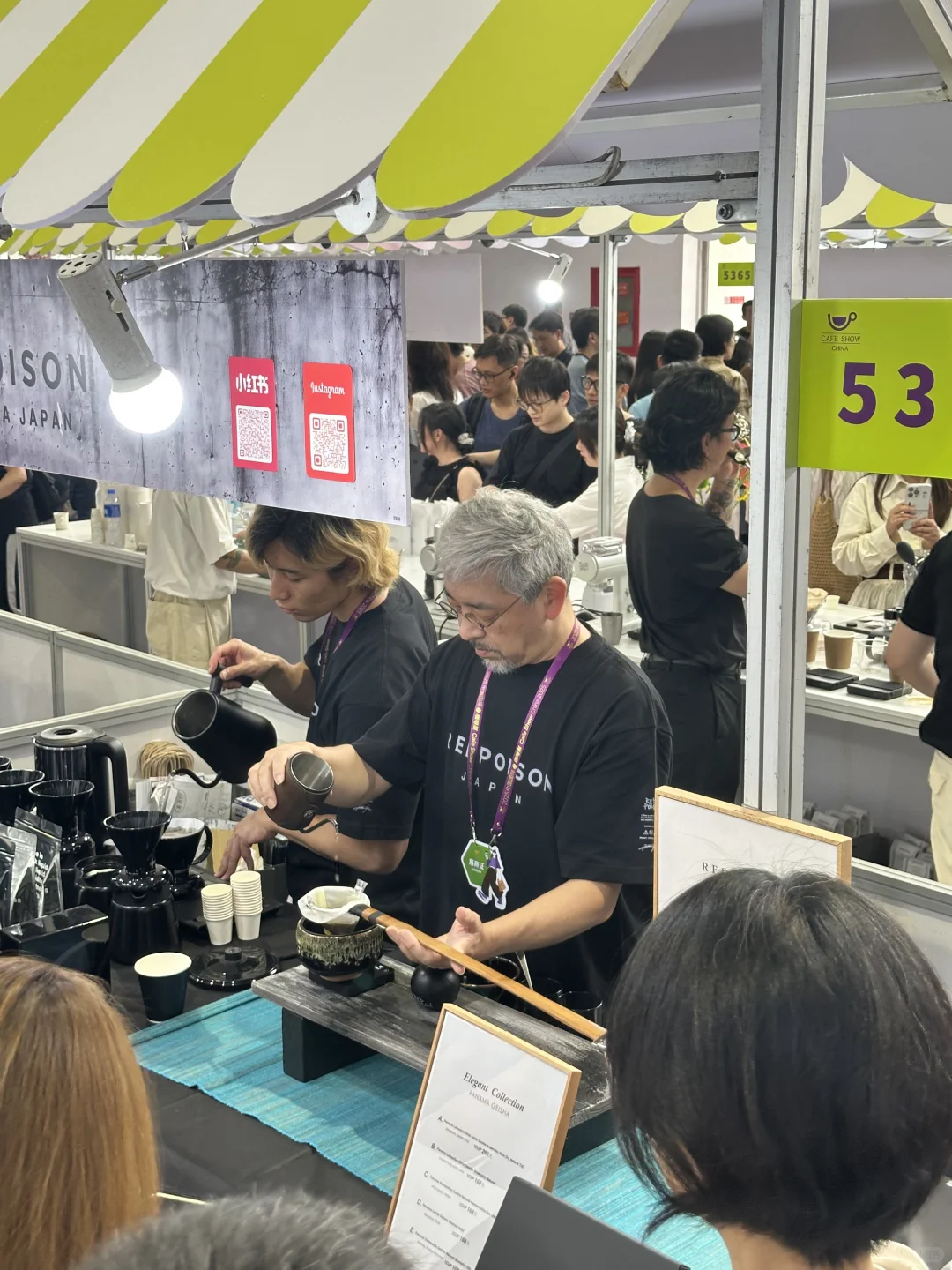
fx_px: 1760
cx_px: 476
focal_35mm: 48
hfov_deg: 30.3
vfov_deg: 39.7
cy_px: 635
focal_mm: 6.86
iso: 80
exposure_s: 1/50
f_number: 1.78
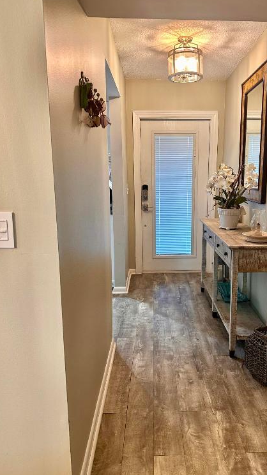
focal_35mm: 27
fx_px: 340
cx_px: 166
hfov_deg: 42.6
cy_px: 236
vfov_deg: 69.9
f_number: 1.78
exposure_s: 1/60
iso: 250
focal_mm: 6.86
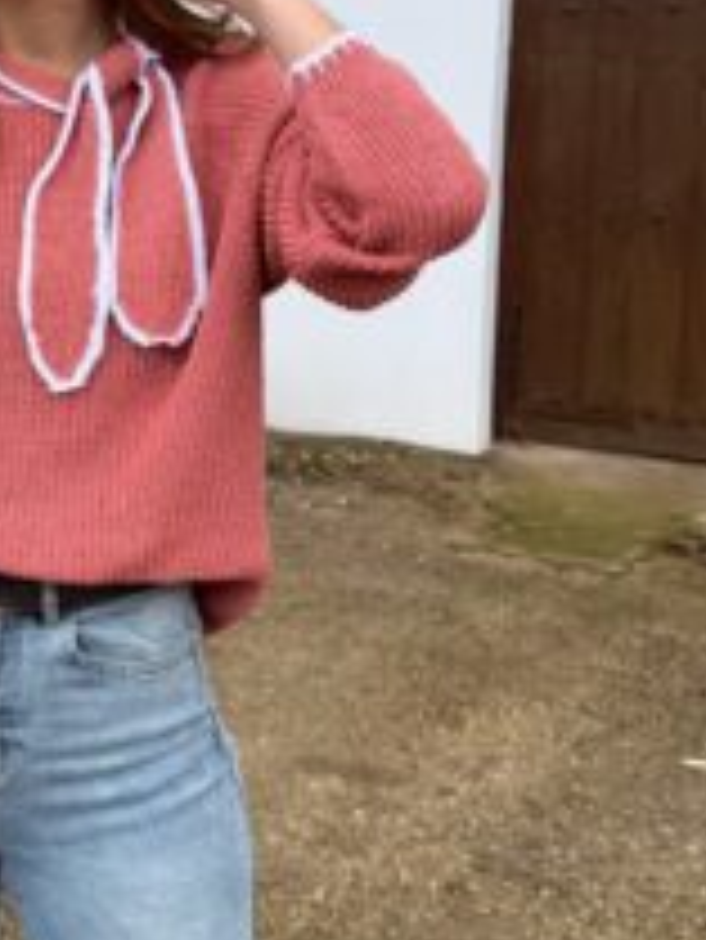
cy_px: 450
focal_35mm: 46
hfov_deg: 30.0
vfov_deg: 41.2
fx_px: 1250
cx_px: 49
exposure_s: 1/1032
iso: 80
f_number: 1.78
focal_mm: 6.76
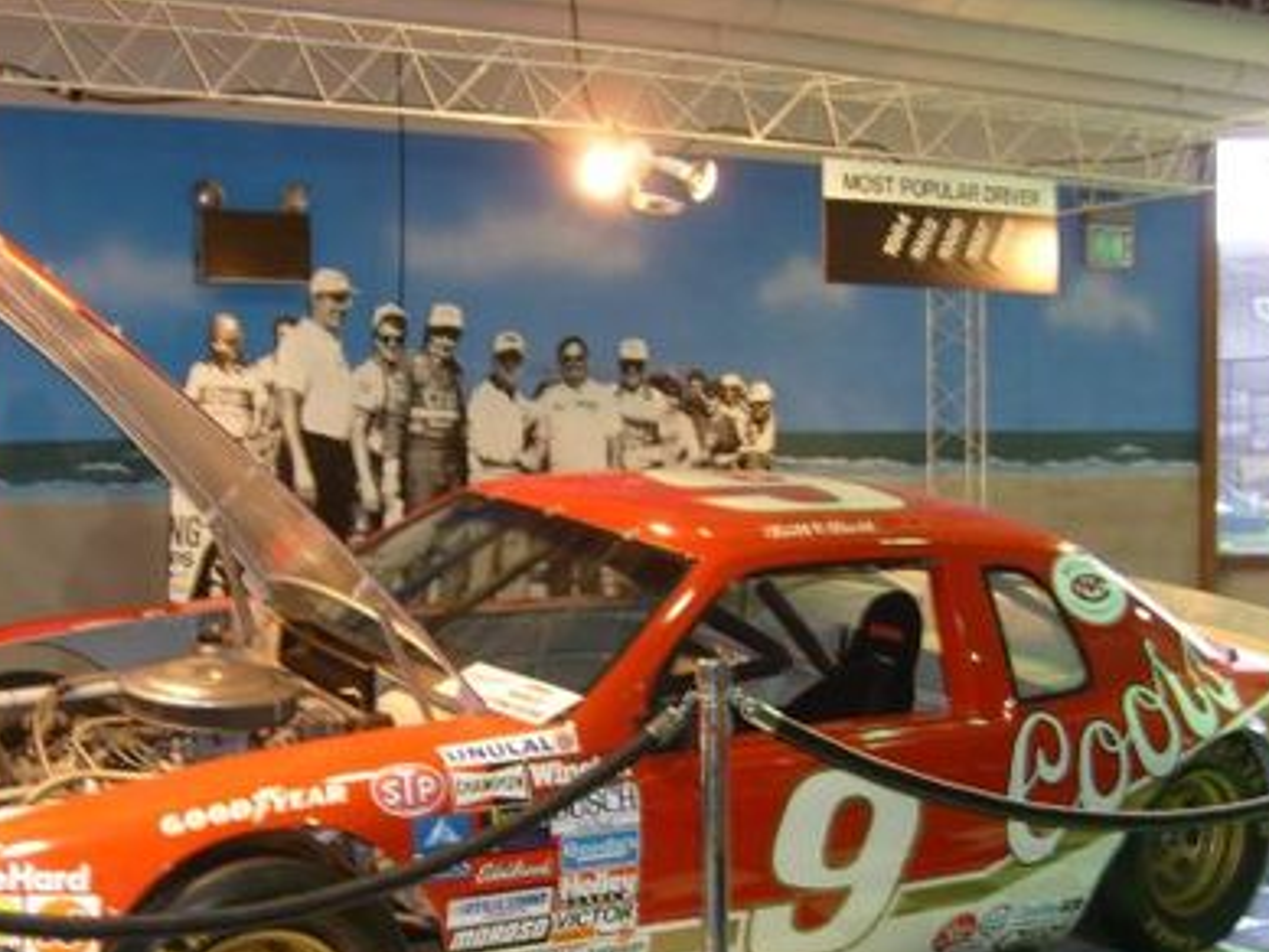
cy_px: 649
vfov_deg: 30.0
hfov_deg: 39.3
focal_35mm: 48
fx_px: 1760
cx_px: 465
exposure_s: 1/8
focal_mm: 5.8
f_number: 2.8
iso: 80
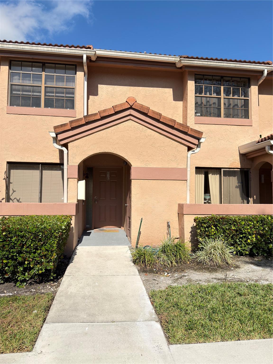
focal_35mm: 24
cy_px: 182
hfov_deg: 56.8
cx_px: 136
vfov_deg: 71.6
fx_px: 252
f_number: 1.78
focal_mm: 6.76
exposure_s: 1/3610
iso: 64
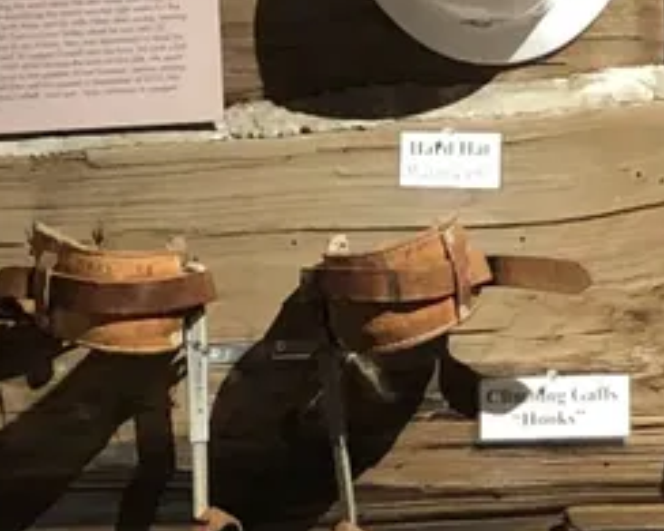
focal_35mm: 179
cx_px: 438
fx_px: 3516
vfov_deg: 8.5
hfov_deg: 10.8
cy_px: 686
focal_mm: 3.99
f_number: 1.8
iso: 80
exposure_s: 1/15
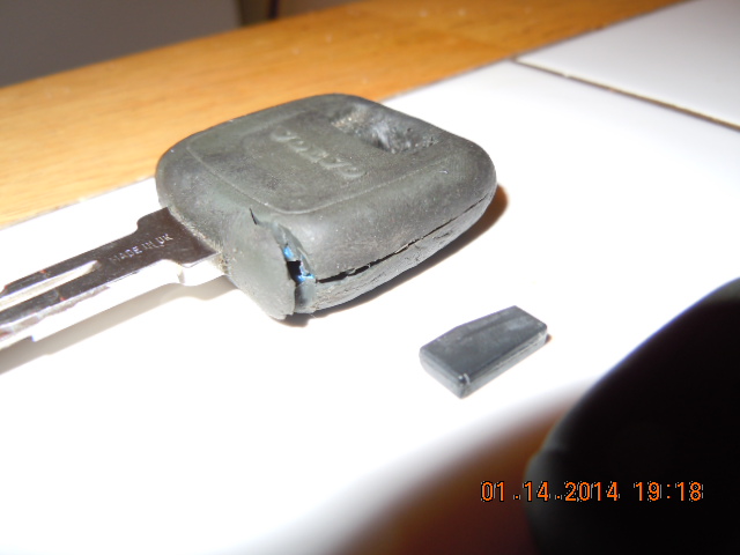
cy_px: 278
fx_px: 641
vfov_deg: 46.8
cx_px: 370
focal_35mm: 30
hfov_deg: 60.0
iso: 100
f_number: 3.5
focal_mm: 5.4
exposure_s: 1/30
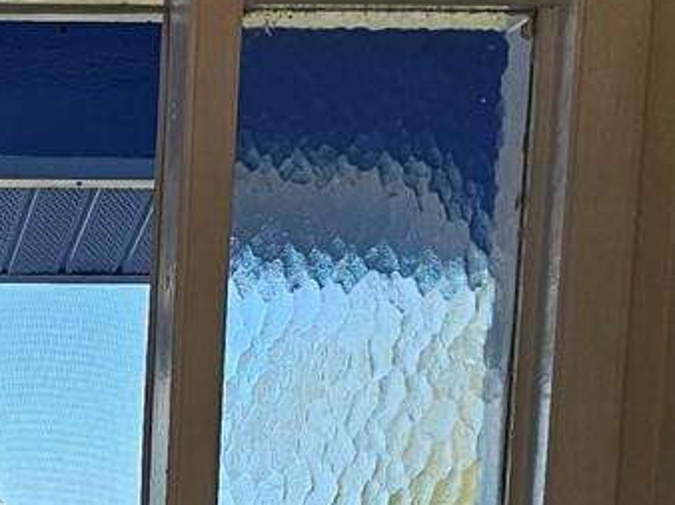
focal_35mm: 109
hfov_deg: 16.4
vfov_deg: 12.2
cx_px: -361
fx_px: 2124
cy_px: 978
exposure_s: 1/120
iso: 25
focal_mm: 6.3
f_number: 1.7
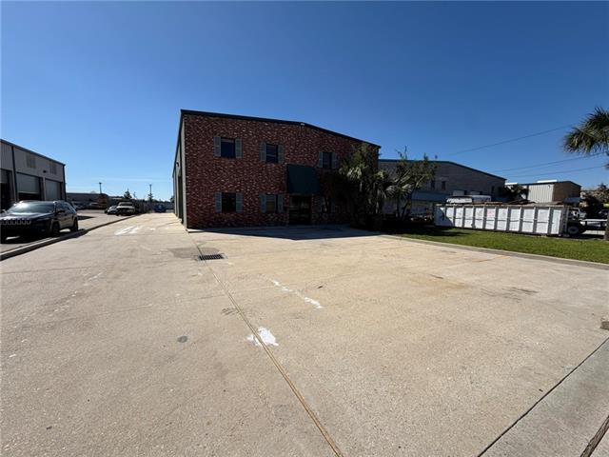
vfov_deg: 85.7
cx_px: 304
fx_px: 246
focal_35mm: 14
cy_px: 228
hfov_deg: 102.1
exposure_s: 1/1339
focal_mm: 2.22
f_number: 2.2
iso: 20
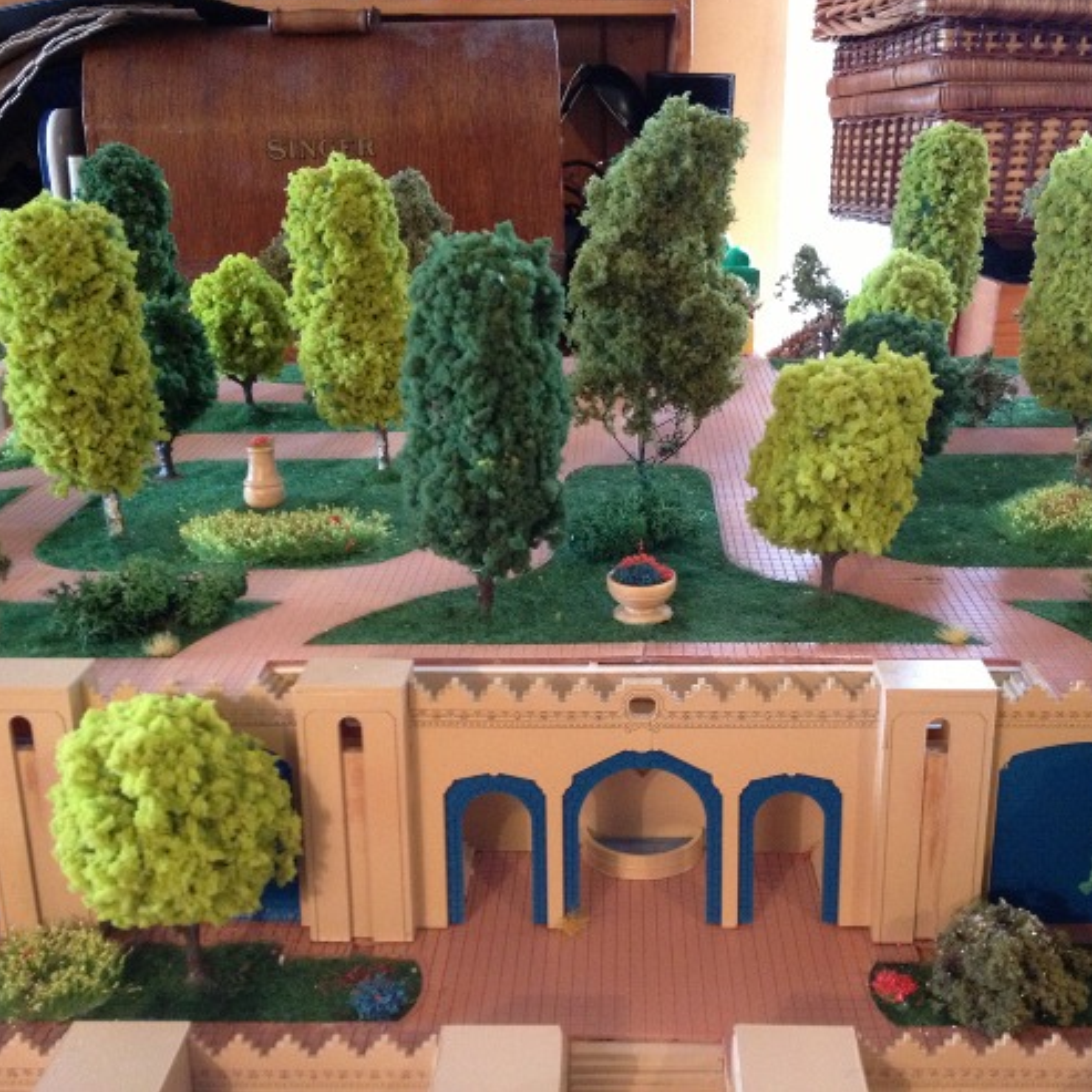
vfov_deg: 40.0
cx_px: 591
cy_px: 540
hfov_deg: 40.0
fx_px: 1499
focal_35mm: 42
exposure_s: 1/20
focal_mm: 4.28
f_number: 2.4
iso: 320
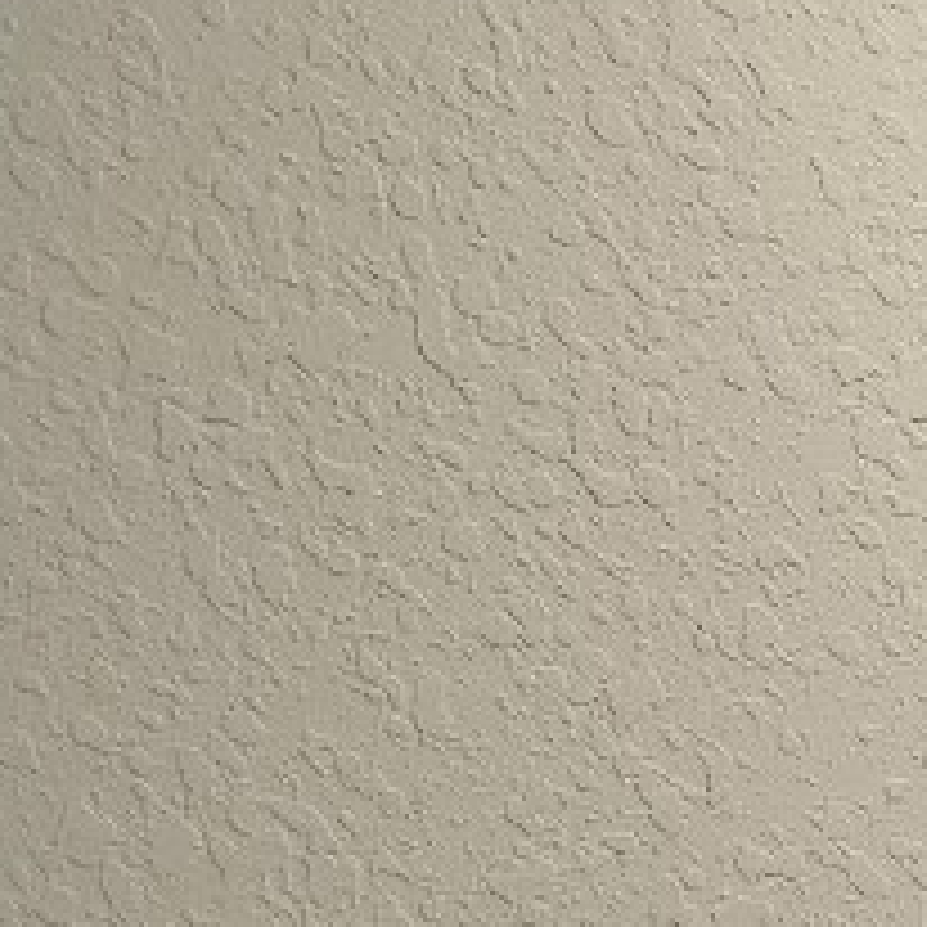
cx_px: 1917
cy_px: 1516
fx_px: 3060
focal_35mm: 101
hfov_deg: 14.1
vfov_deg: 15.5
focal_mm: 6.3
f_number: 1.7
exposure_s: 1/120
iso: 250
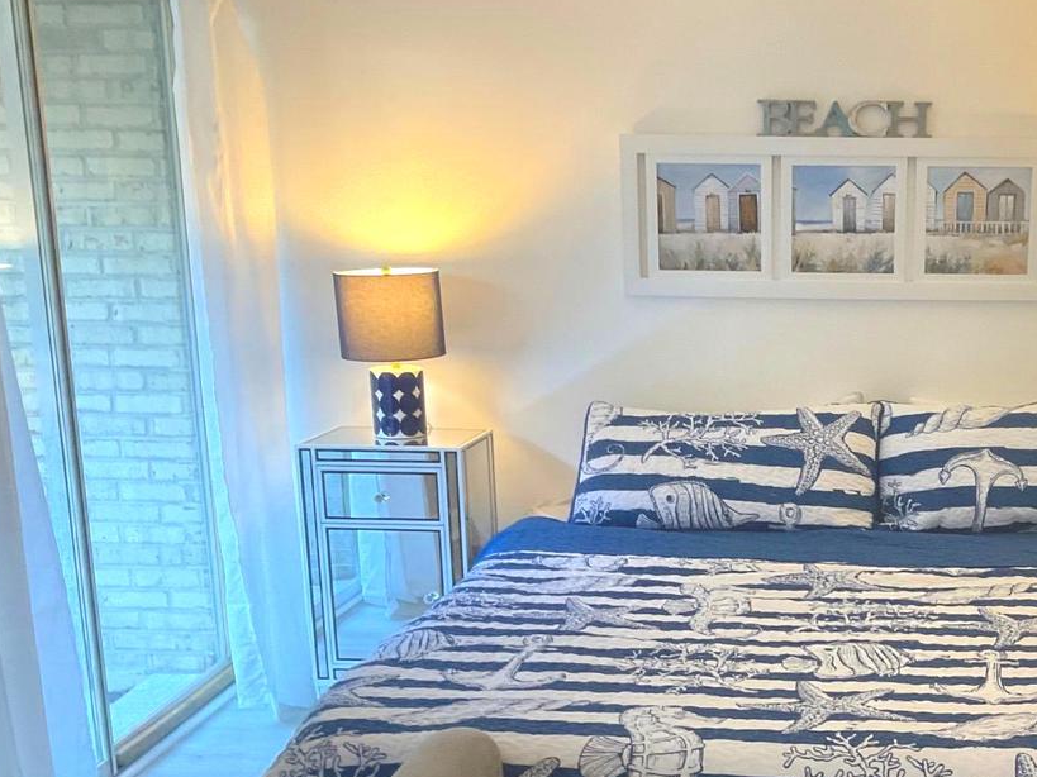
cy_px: 588
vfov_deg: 28.1
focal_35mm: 51
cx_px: 837
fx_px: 1528
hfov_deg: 36.2
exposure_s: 1/60
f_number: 1.8
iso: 160
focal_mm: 3
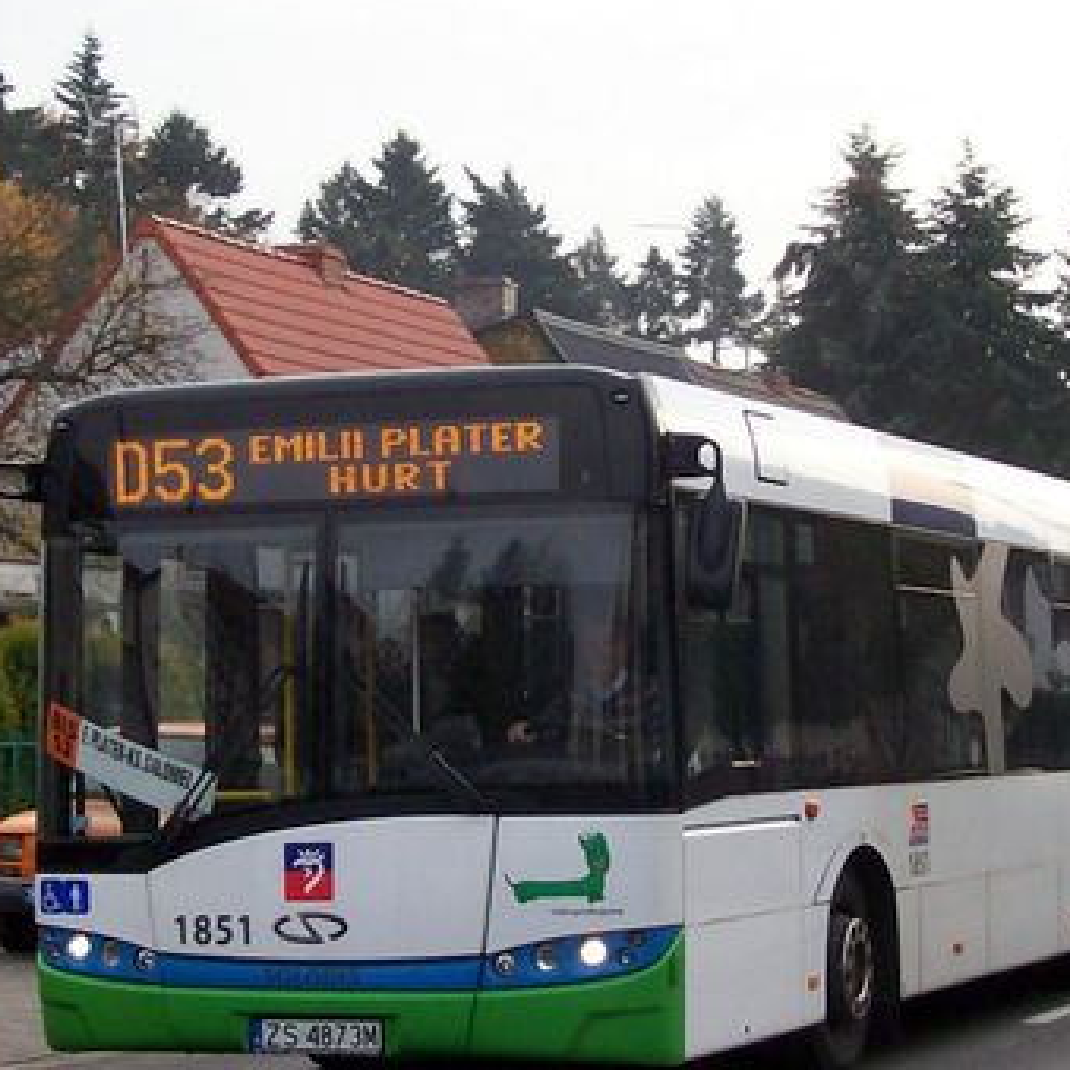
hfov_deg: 18.5
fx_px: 3287
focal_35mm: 94
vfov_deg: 18.5
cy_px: 603
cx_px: 578
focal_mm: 7.6
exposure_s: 1/514
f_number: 3
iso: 80
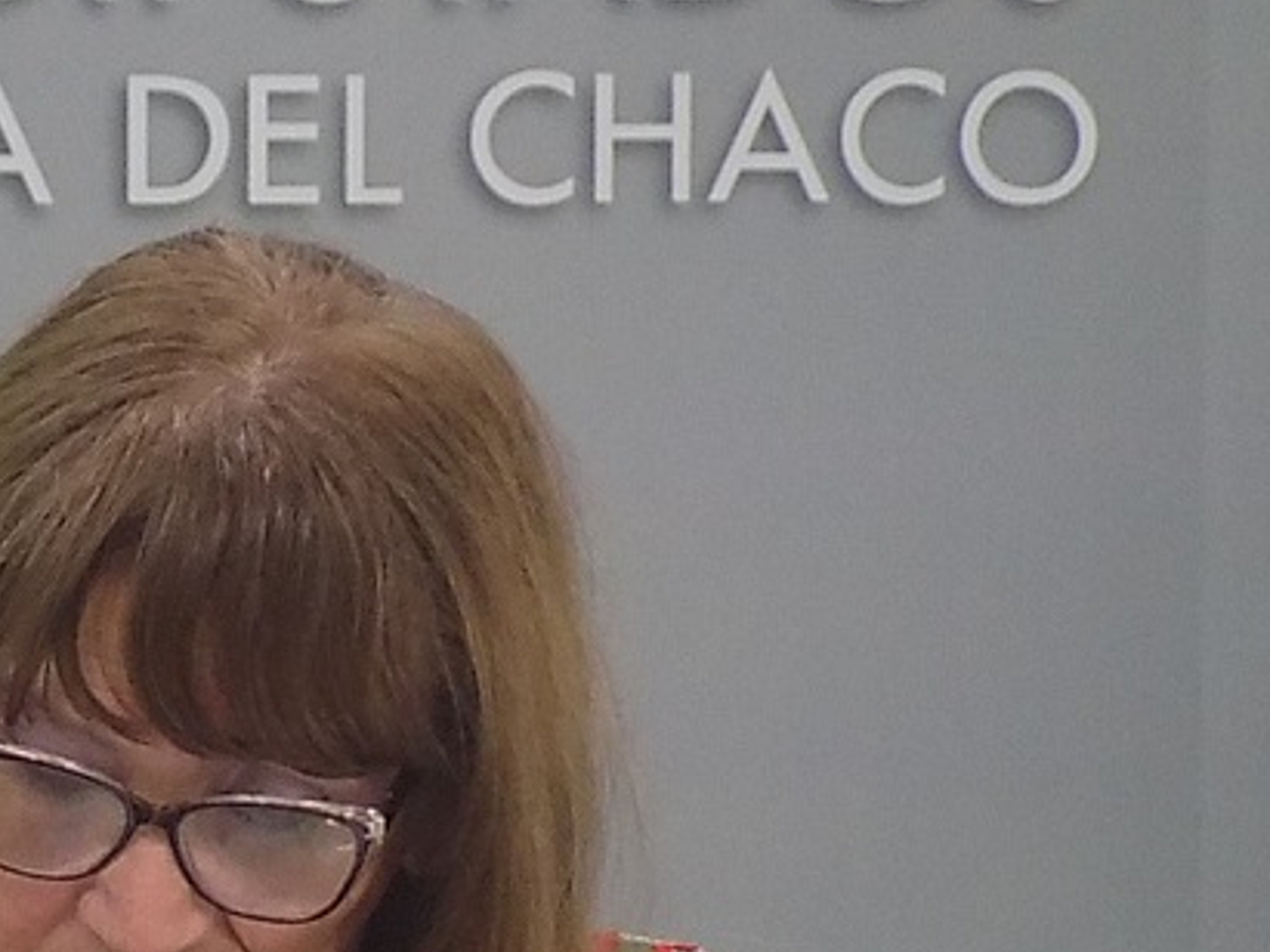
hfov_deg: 5.3
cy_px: 1069
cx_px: 49
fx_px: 13754
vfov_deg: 4.0
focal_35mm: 375
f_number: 5.2
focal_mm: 27.3
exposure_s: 1/13
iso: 400
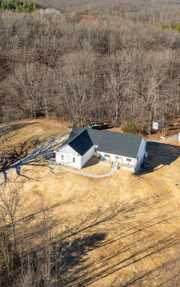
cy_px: 112
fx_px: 330
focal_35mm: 42
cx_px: 92
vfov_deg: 46.9
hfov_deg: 30.5
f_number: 2.8
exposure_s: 1/1600
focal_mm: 12.29
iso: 130
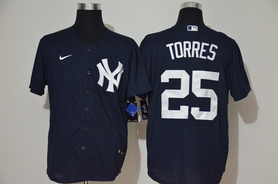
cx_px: 139
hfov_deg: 27.0
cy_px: 92
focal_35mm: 75
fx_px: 578
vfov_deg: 18.1
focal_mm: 50
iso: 4000
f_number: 4.8
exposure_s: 1/20
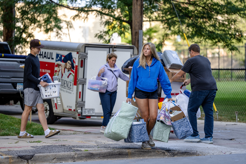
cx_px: 123
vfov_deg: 10.0
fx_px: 936
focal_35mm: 137
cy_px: 82
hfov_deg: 15.0
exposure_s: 1/320
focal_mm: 137
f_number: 2.8
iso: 100
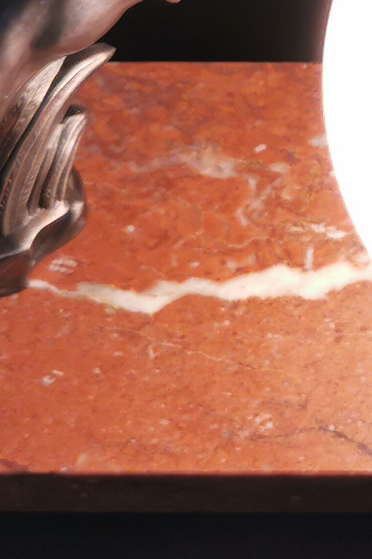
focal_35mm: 164
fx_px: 2542
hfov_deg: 8.1
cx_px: 652
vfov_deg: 12.4
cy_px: 70
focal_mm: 5.58
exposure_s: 1/100
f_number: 1.8
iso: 100
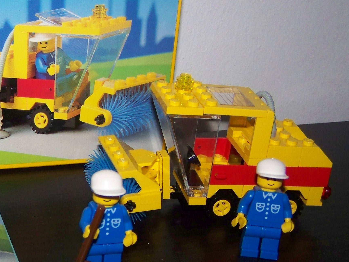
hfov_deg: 27.6
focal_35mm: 68
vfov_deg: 21.6
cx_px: 40
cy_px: 140
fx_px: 686
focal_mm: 6.3
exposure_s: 1/30
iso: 200
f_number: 2.8
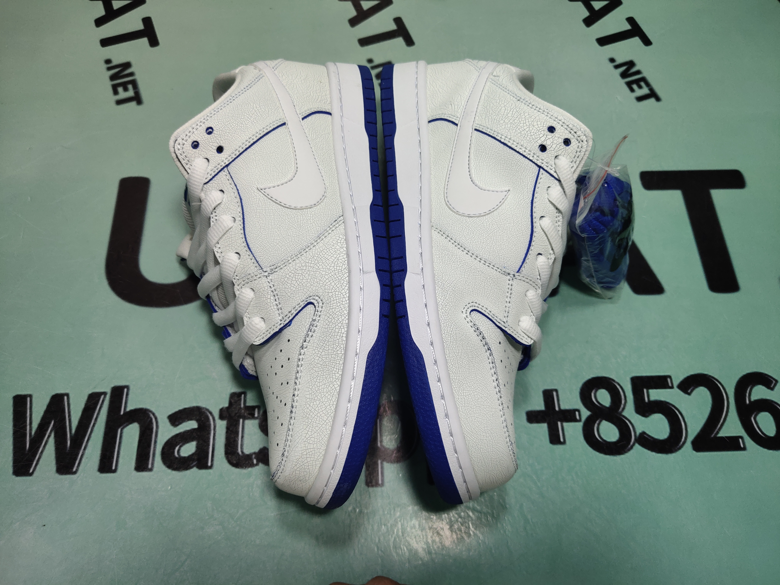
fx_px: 676
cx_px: 390
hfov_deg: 60.0
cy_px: 292
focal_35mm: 30
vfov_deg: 46.8
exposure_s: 1/100
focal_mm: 4.35
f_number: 1.79
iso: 52
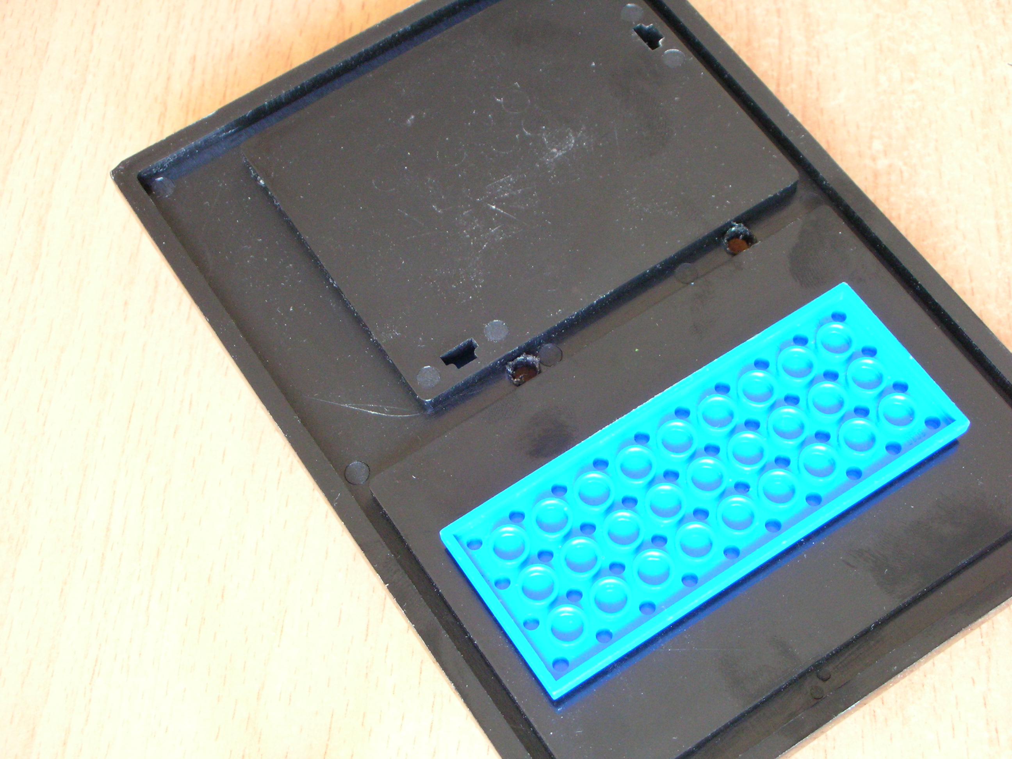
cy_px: 380
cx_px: 506
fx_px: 1783
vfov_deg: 24.0
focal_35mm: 61
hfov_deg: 31.7
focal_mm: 10.1
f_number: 4
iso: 200
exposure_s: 1/1.8
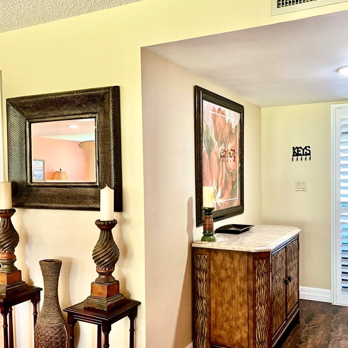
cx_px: 201
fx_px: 398
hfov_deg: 47.1
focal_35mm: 35
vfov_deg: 47.2
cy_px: 189
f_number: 1.5
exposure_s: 1/60
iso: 250
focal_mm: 5.7
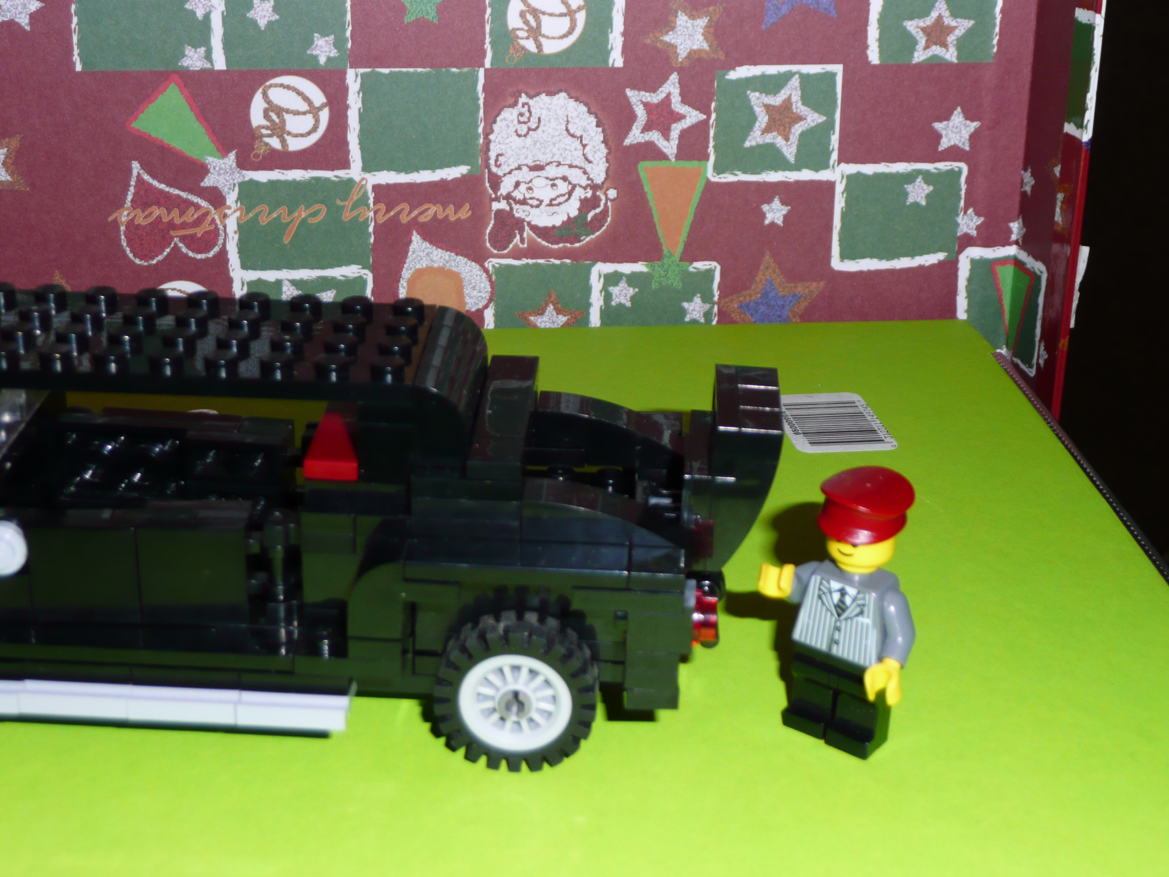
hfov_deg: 34.9
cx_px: 584
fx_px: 1857
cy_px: 438
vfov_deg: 26.6
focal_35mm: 55
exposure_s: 1/30
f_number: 4.3
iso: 100
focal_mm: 9.1
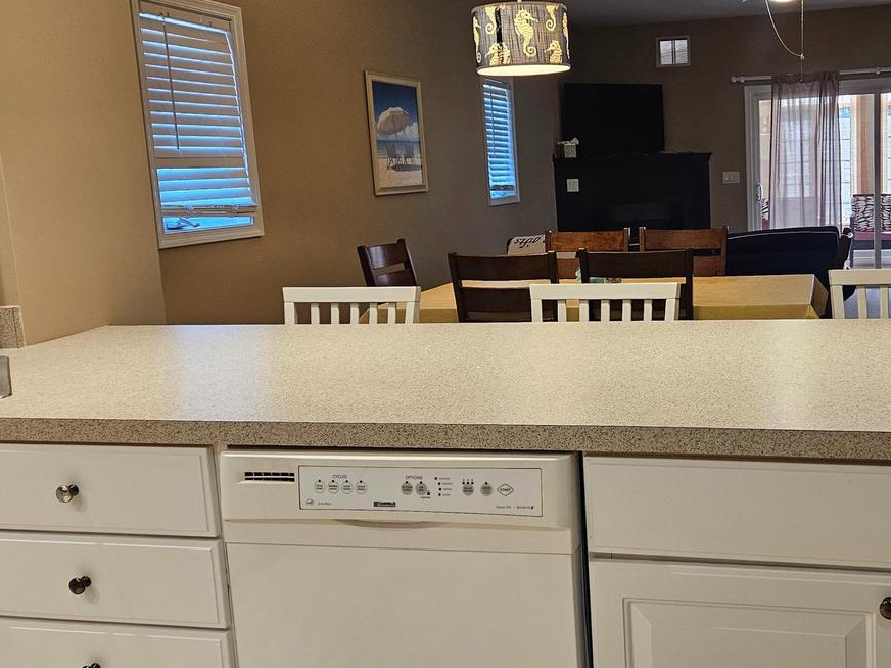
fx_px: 978
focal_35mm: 38
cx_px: 623
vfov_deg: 37.7
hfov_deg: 47.8
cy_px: 314
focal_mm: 5.4
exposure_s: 1/120
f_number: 1.8
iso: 200
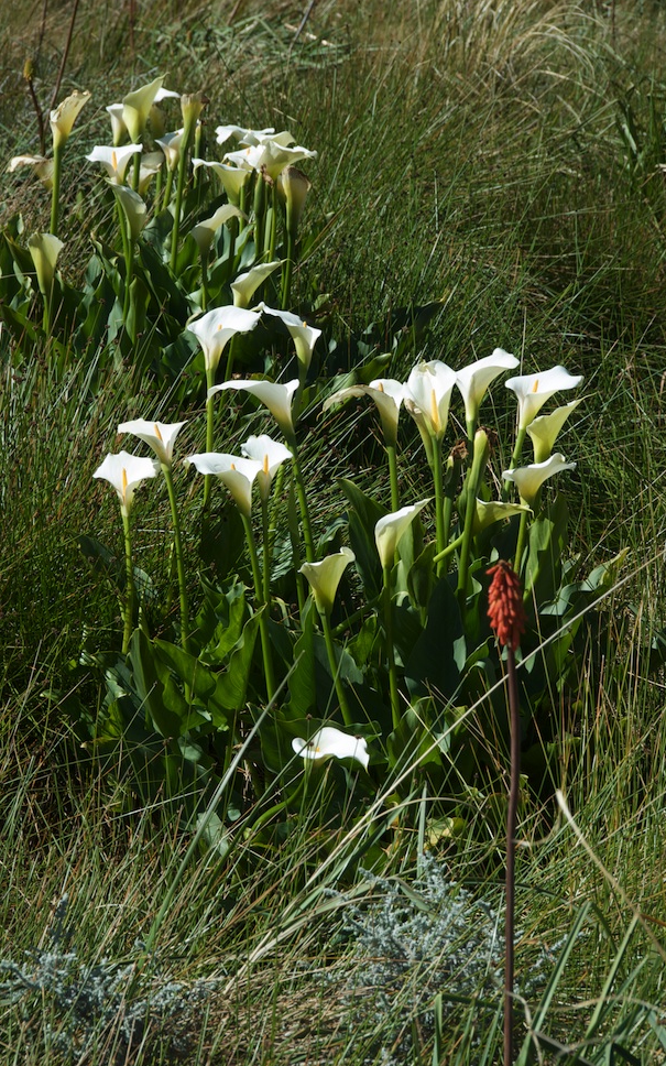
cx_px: 329
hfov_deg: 7.4
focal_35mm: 177
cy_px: 532
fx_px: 5140
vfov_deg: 11.8
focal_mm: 112
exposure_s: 1/80
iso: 100
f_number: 14
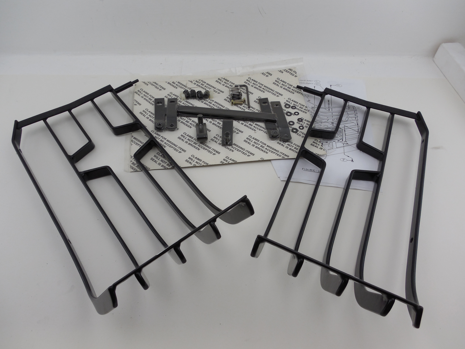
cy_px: 174
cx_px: 232
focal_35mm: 25
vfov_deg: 54.9
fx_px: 336
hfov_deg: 69.4
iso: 125
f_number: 3.3
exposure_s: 1/125
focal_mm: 4.5
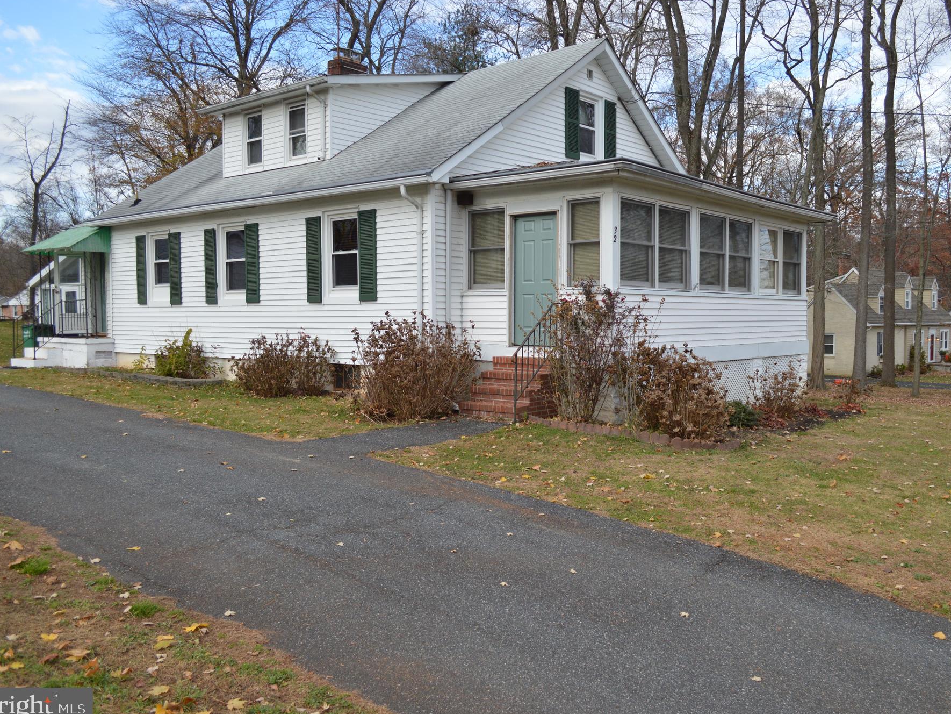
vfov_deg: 46.8
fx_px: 824
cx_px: 524
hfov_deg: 59.8
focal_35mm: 30
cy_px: 360
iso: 400
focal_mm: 18
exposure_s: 1/1000
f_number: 4.5
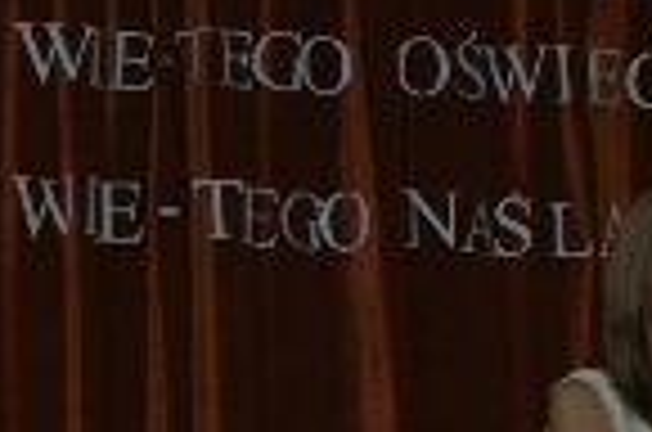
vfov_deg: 7.3
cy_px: 547
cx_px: 670
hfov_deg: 11.0
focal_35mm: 186
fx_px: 3361
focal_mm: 28
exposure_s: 1/60
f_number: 5
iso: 400
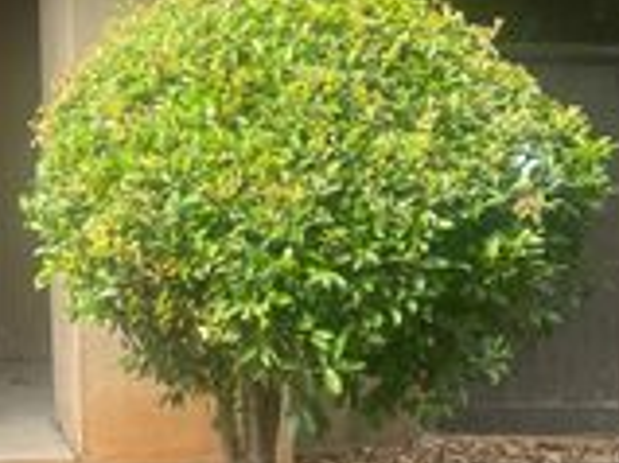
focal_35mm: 82
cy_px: -99
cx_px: -156
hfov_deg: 21.8
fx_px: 1465
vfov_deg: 17.1
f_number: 1.5
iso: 50
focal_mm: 5.7
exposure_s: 1/674
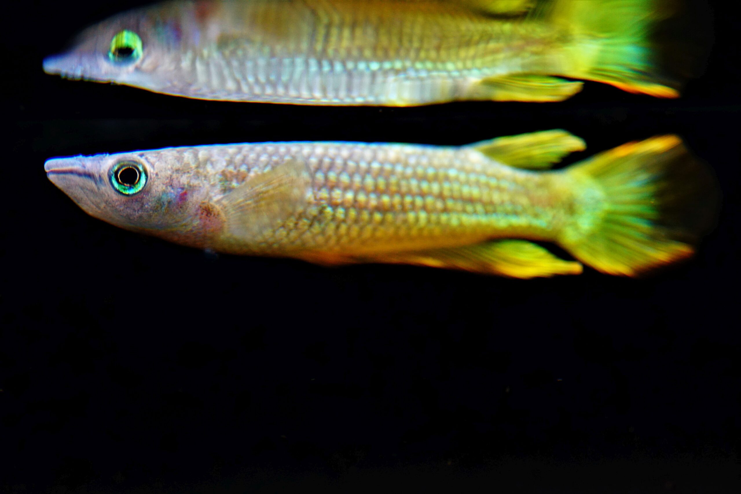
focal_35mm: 135
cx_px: 370
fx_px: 2779
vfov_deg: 10.2
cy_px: 247
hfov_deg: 15.2
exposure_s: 1/125
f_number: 2.8
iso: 2000
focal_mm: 90
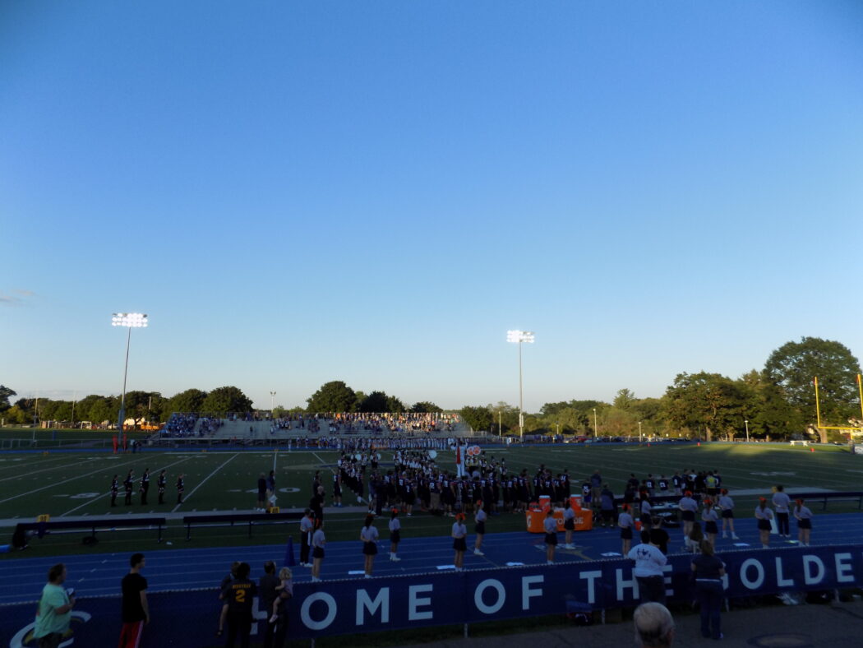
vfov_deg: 58.9
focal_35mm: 23
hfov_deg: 73.9
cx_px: 432
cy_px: 324
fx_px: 574
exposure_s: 1/500
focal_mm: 4
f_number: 3.1
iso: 80
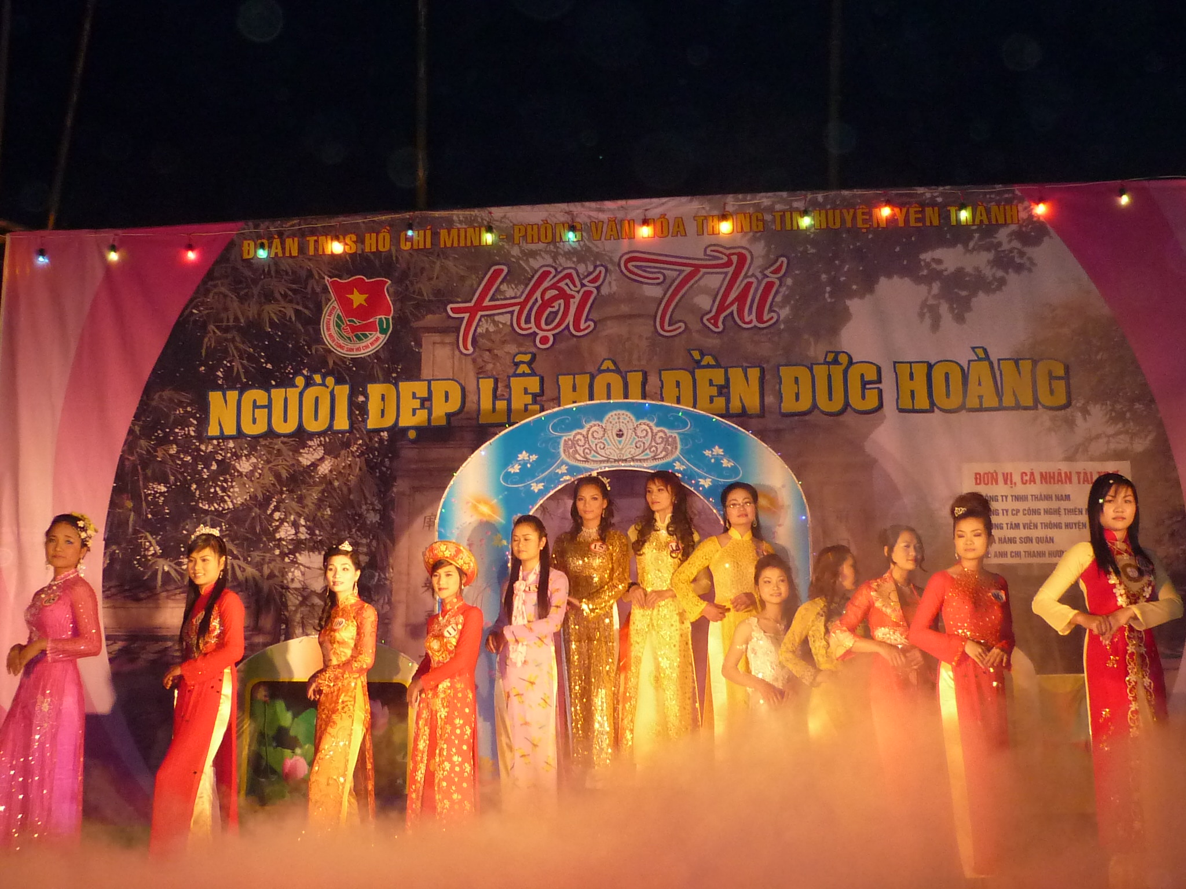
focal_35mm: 45
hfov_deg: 42.1
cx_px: 593
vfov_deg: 32.2
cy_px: 444
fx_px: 1542
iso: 320
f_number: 2.8
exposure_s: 1/30
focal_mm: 5.5
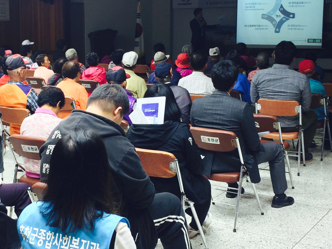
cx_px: 99
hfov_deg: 33.4
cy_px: 104
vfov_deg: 25.6
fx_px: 547
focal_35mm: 57
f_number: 2.2
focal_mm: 4.15
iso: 50
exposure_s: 1/30
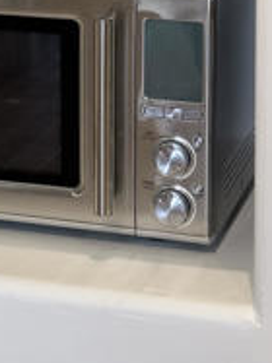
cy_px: -105
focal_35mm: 164
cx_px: -74
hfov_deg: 8.9
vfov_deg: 11.7
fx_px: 1720
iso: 80
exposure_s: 1/60
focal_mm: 6.86
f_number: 1.8
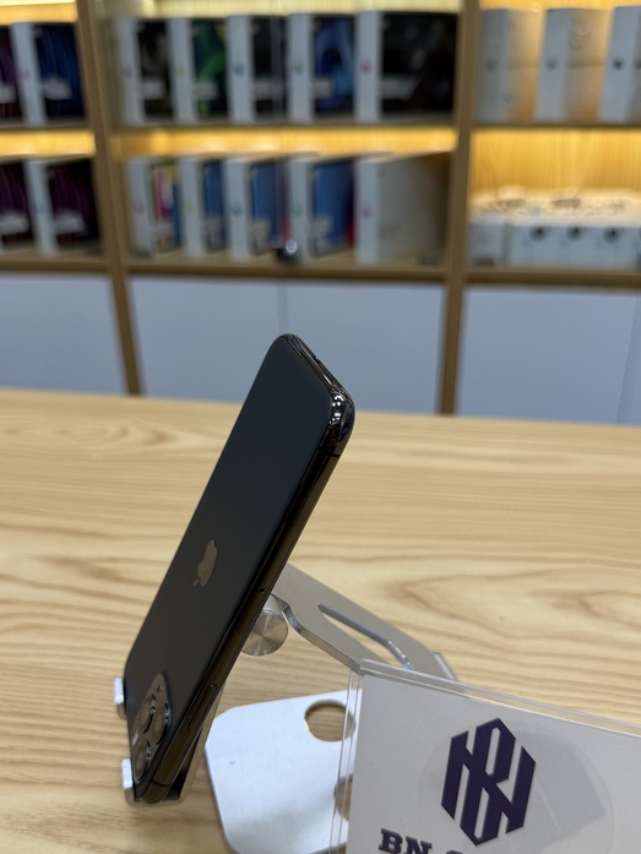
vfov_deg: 57.9
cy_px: 507
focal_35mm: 31
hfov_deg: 45.5
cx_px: 317
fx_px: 765
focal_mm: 6.76
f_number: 1.78
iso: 64
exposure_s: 1/120
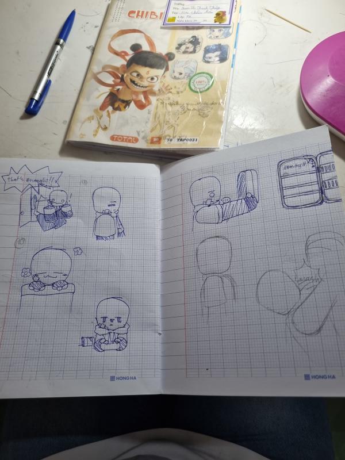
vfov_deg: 67.3
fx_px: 346
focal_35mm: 26
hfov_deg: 53.1
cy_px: 230
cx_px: 172
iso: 64
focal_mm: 5.4
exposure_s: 1/100
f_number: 1.8
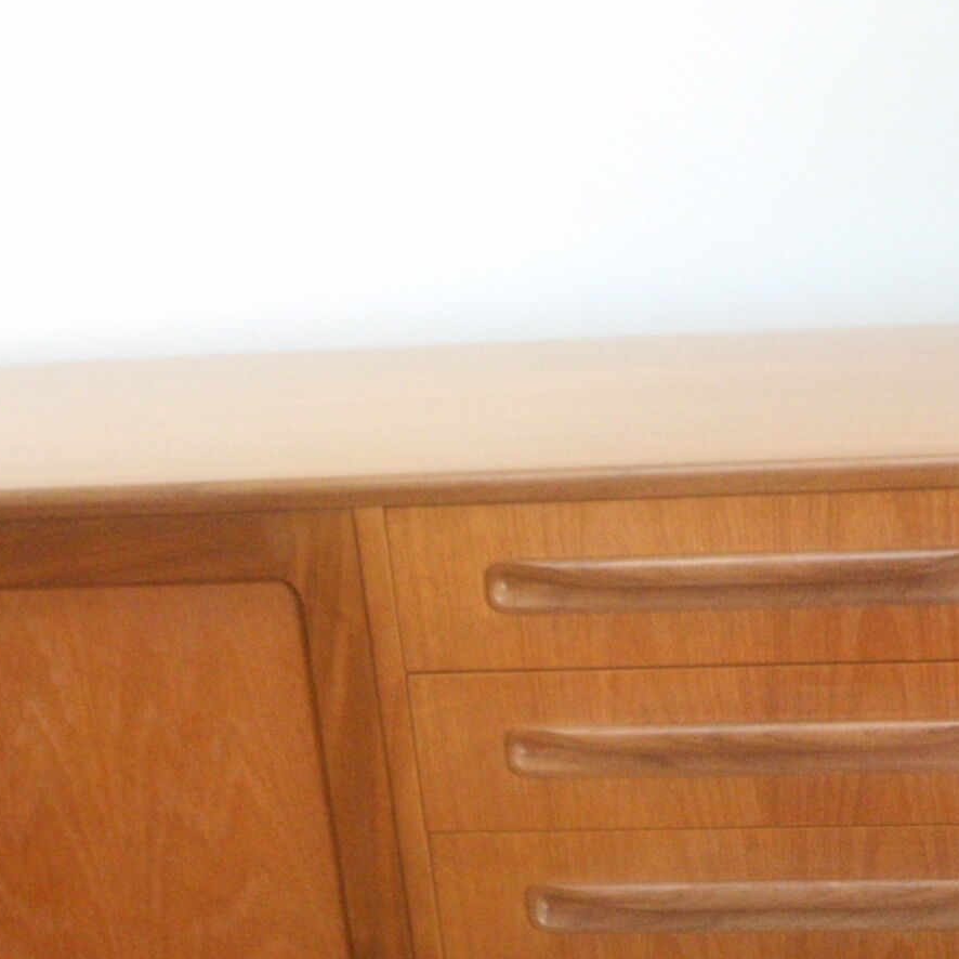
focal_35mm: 91
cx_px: 850
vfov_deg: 18.3
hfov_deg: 18.8
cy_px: 1090
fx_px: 2852
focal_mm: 4.5
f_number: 3.7
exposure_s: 1/15
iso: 400
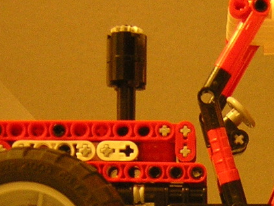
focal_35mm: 103
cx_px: 318
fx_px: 816
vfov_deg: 14.1
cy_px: 219
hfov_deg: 18.2
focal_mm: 4.7
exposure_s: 1/2.8
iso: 400
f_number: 2.6
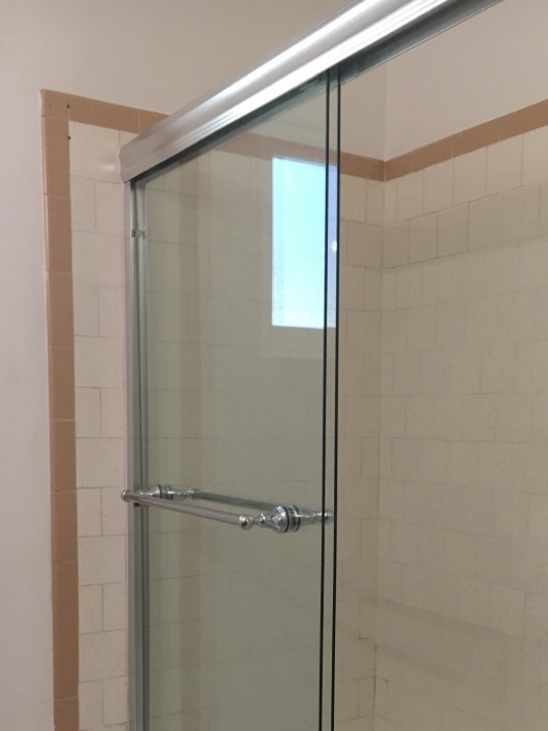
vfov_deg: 43.9
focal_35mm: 42
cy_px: 510
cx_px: 332
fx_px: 887
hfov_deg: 34.2
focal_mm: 4.15
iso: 100
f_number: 2.2
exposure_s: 1/30
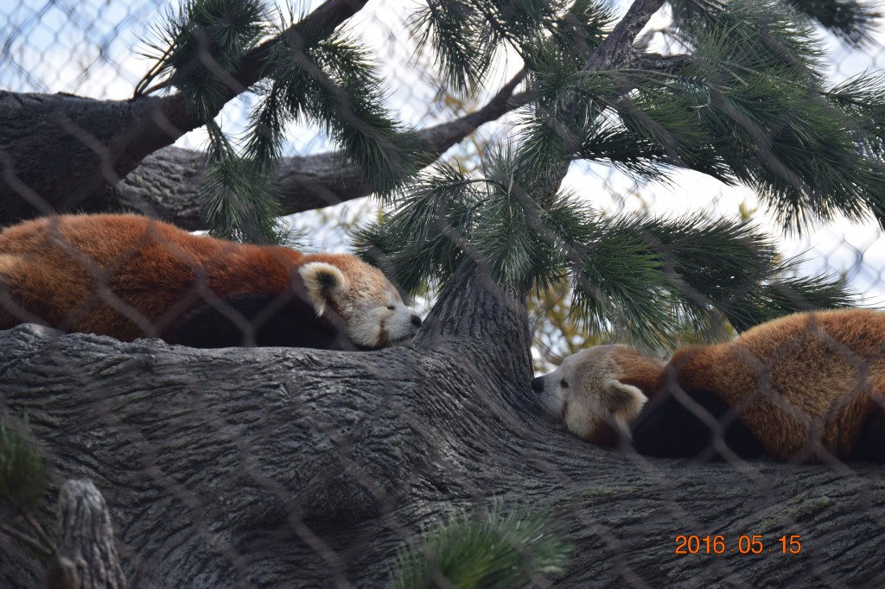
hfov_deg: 11.4
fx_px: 4423
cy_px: 294
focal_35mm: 180
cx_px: 442
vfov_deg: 7.6
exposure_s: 1/500
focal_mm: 120
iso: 220
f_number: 5.6
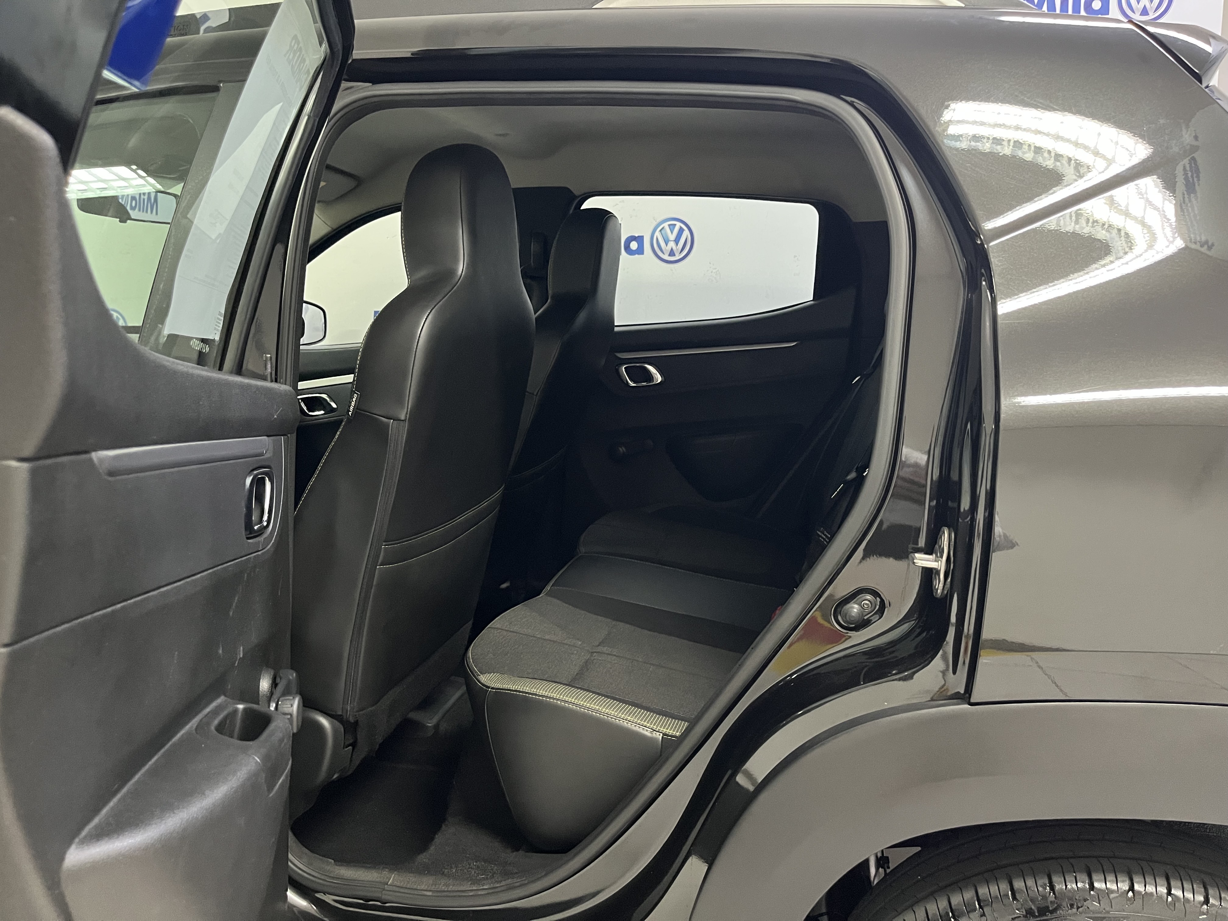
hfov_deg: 67.3
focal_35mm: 26
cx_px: 614
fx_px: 922
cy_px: 460
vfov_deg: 53.1
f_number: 1.6
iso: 640
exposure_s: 1/40
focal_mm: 5.1
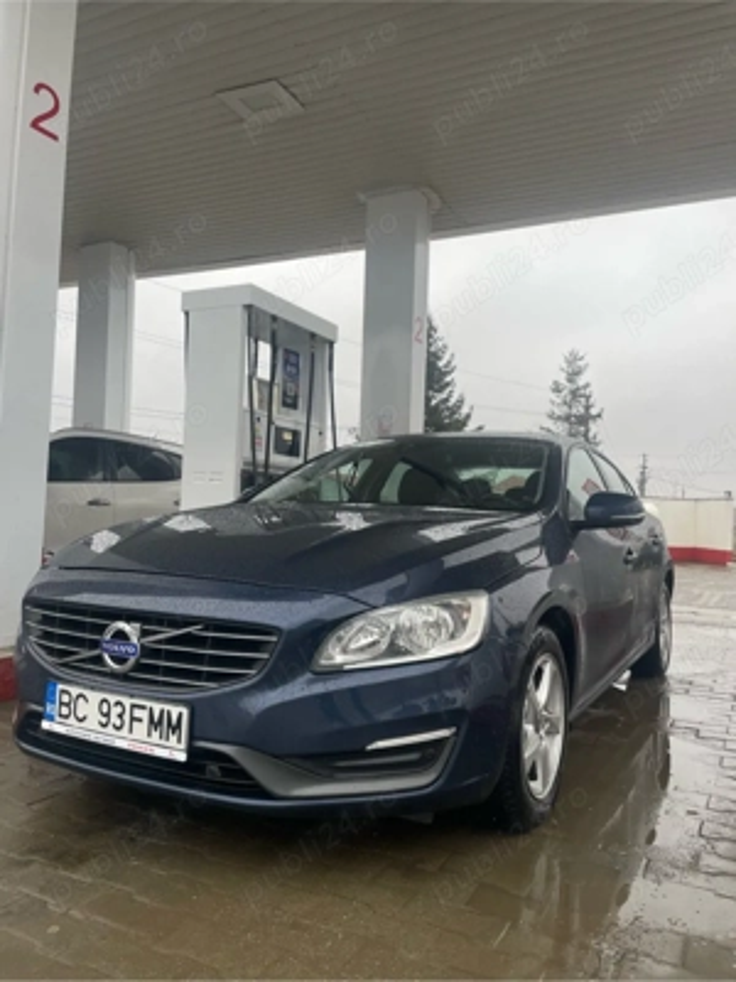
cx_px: 368
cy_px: 491
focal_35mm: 26
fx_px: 737
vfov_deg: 67.3
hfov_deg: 53.1
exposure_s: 1/121
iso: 40
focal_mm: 4.2
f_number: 1.6
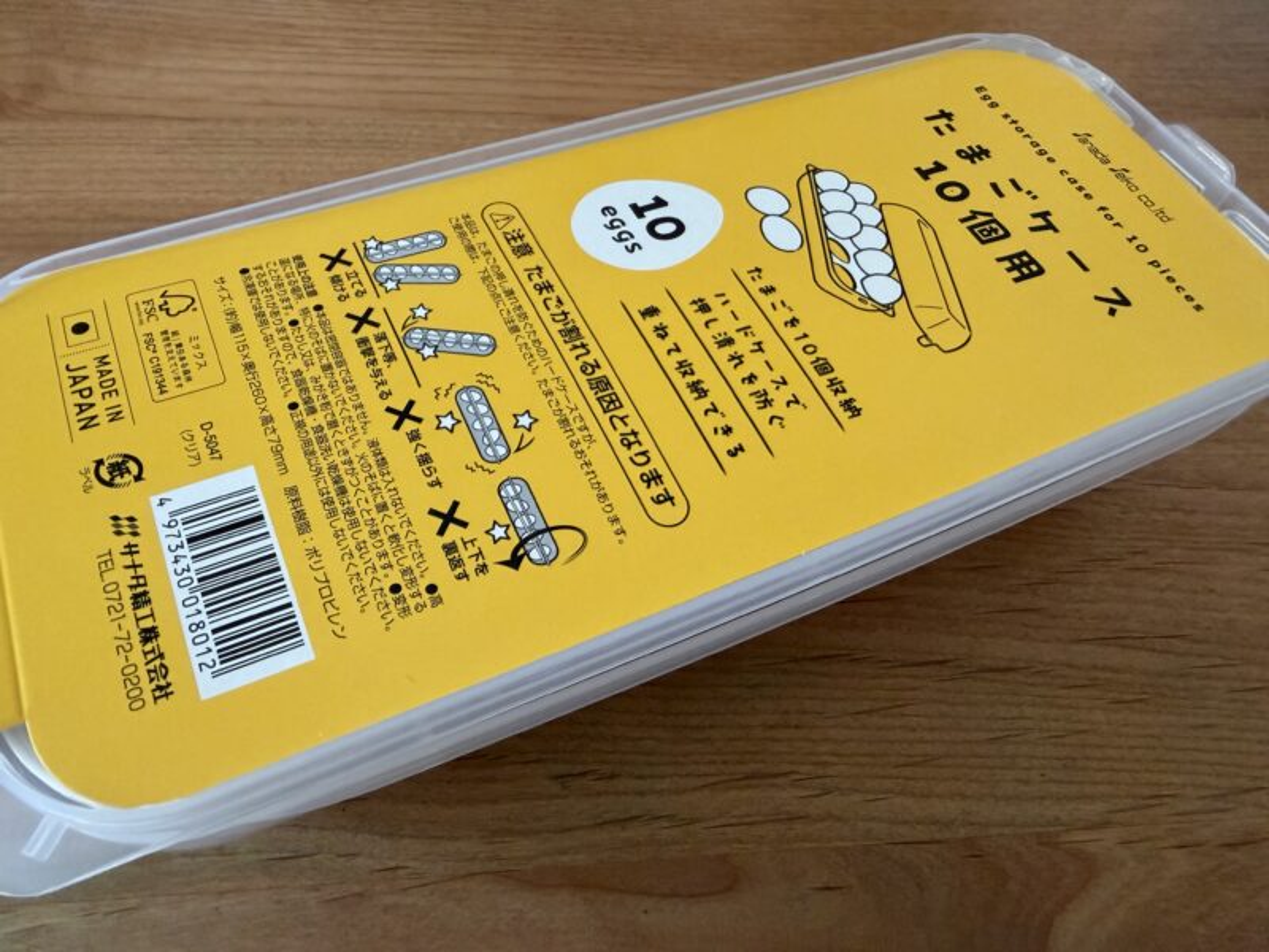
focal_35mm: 24
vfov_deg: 56.8
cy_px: 476
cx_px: 634
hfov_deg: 71.6
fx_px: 880
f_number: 2.2
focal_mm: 2.22
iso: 320
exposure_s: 1/60
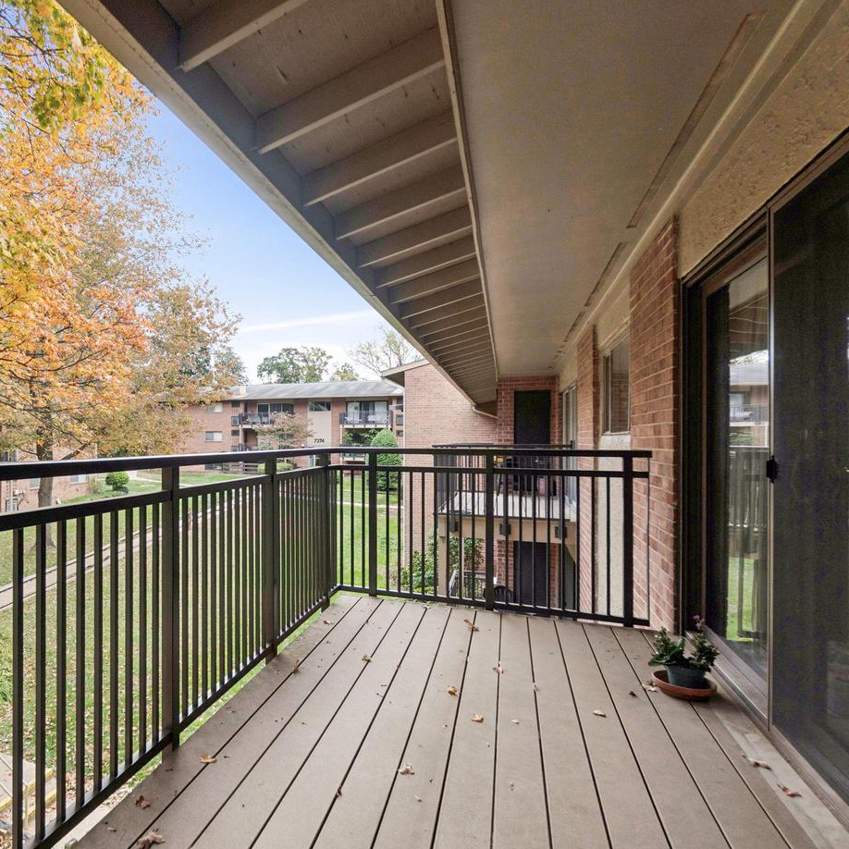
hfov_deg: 71.1
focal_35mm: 20
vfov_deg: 74.8
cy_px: 438
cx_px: 242
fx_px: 555
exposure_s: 1/200
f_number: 5
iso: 200
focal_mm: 10
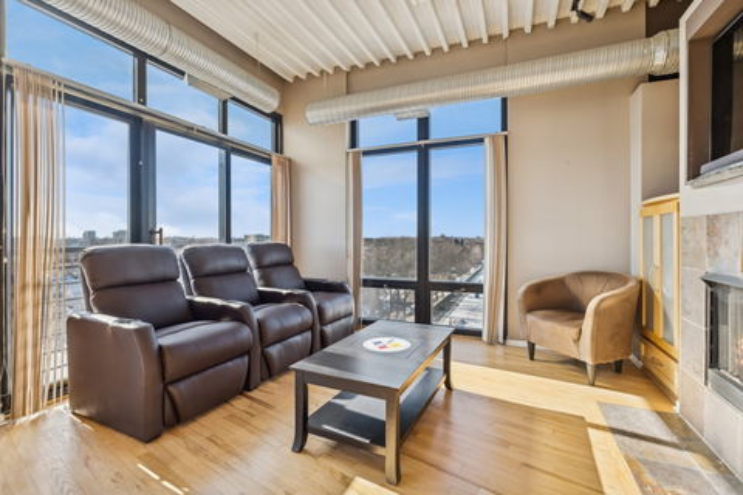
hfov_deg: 96.7
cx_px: 372
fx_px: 330
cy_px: 248
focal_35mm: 16
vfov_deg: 73.7
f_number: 8
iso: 320
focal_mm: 16
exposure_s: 1/160
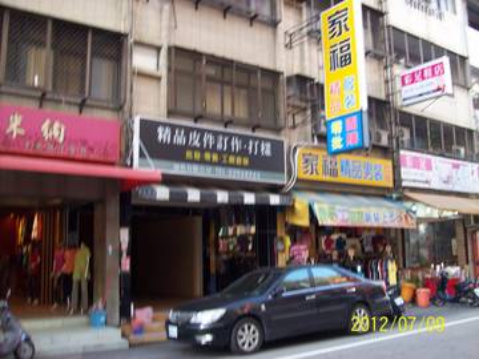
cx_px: 240
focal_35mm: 36
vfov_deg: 39.7
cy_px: 180
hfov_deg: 51.4
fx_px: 498
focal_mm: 6
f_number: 2.7
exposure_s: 1/64
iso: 80
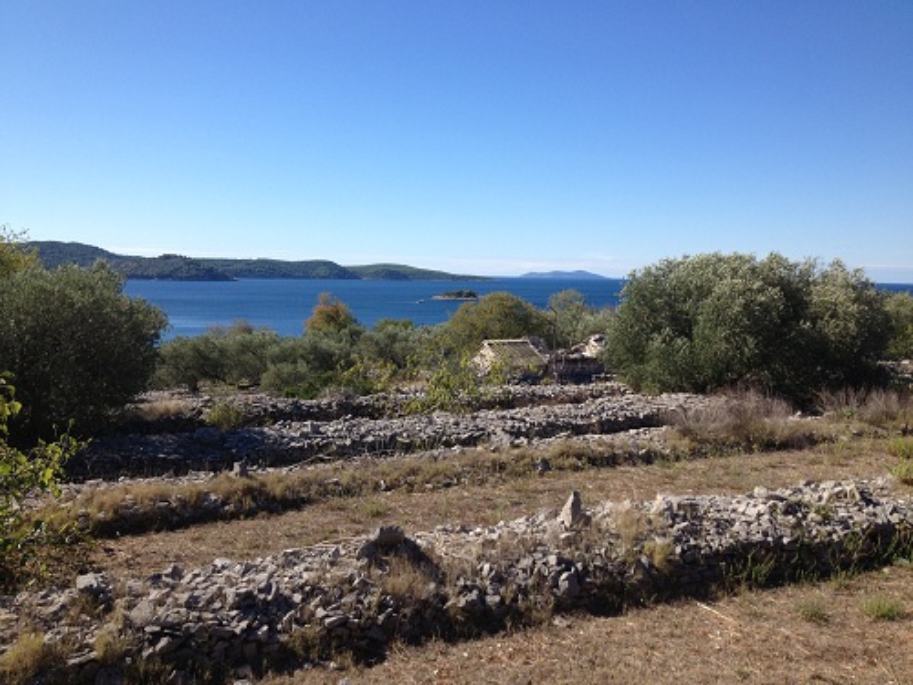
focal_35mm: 35
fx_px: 923
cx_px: 456
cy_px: 342
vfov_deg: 40.7
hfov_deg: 52.6
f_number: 2.4
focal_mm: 4.28
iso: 50
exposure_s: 1/1577
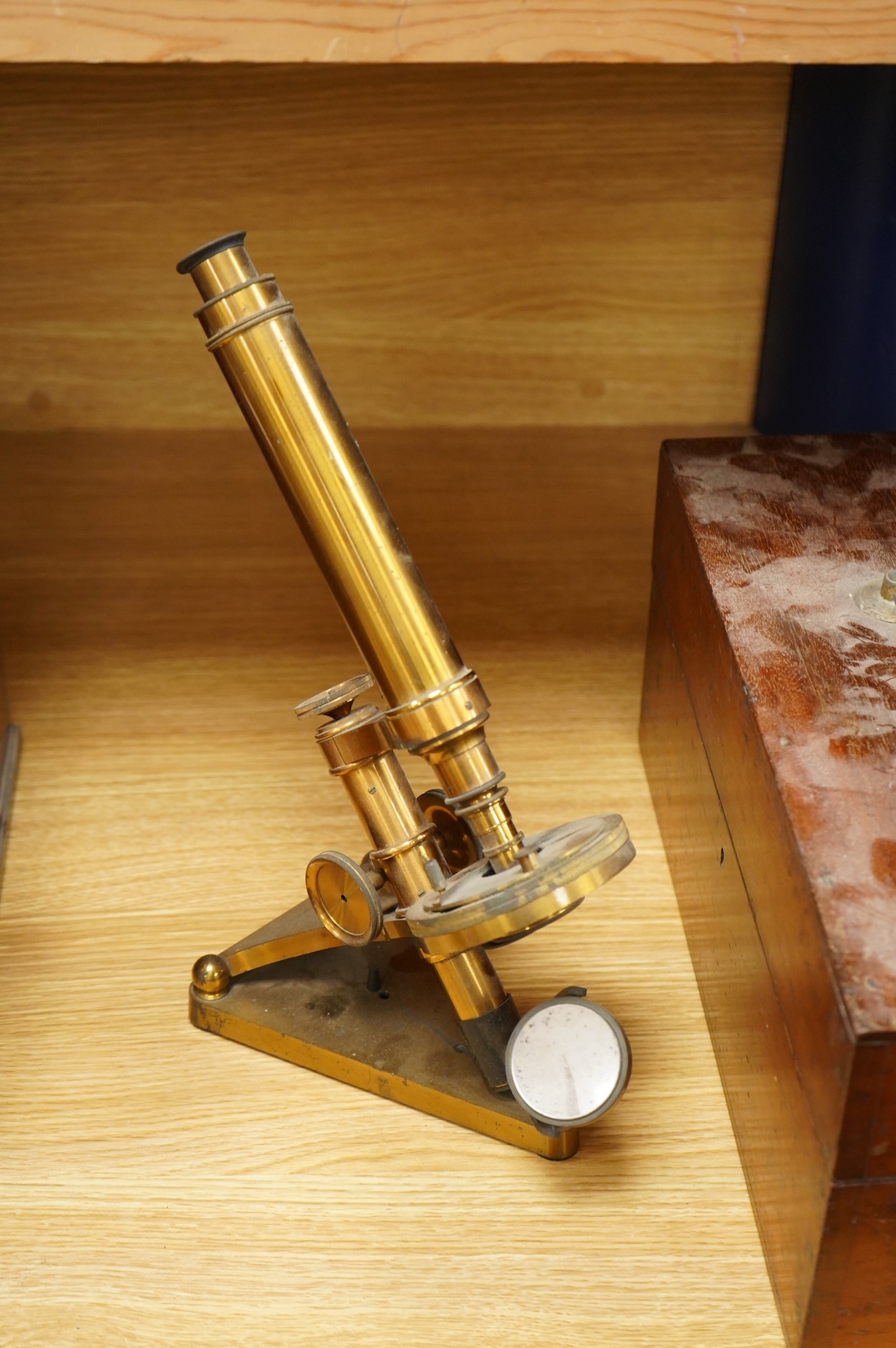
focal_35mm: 57
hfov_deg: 23.7
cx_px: 448
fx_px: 2132
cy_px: 674
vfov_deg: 35.1
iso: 4000
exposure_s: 1/160
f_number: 5
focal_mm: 57
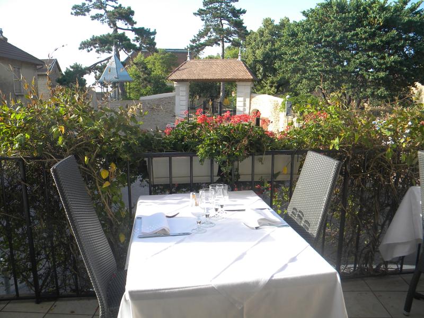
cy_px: 159
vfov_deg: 49.7
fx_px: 343
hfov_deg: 63.4
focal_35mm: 28
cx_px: 212
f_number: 3.5
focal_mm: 5
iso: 80
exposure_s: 1/278
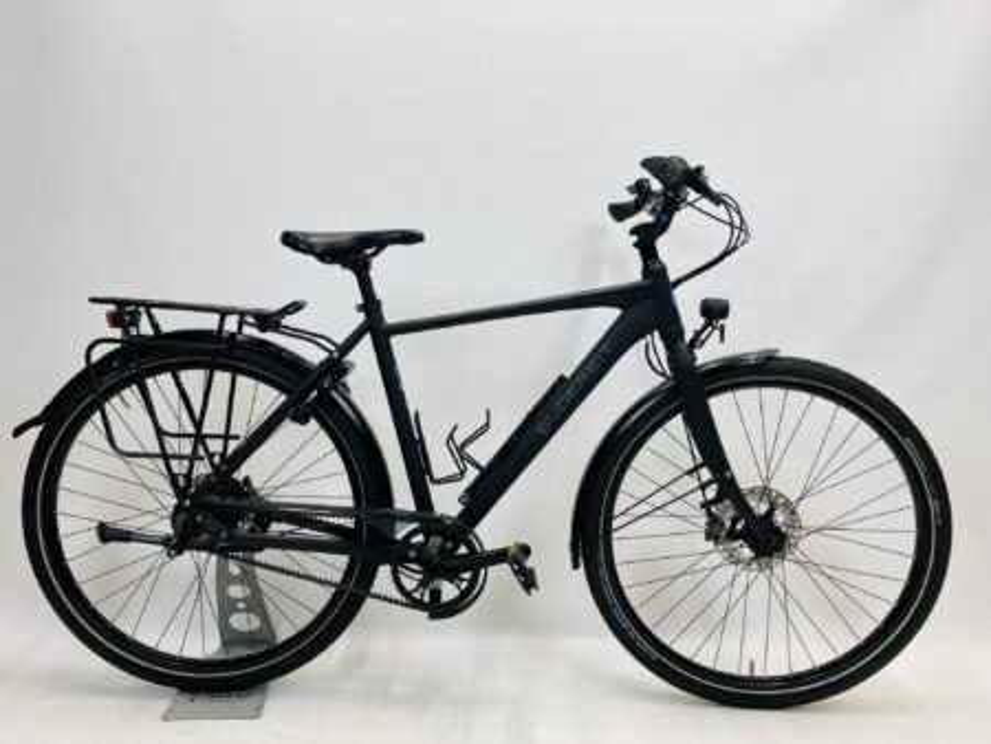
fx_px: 745
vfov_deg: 53.1
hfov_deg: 67.3
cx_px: 496
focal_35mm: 26
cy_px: 372
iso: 50
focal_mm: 4.25
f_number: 1.8
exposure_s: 1/100
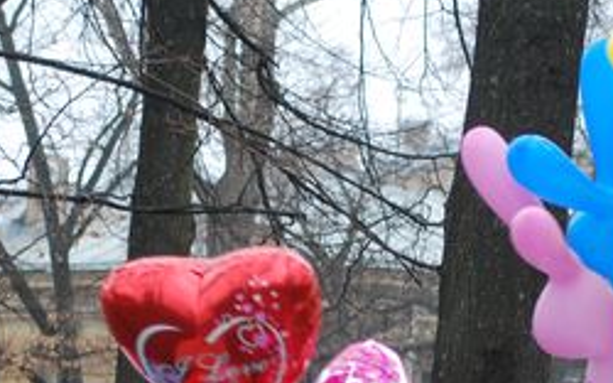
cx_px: 360
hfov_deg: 6.1
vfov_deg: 3.8
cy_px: 617
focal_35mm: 343
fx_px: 5728
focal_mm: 70
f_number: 6.3
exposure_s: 1/125
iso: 200
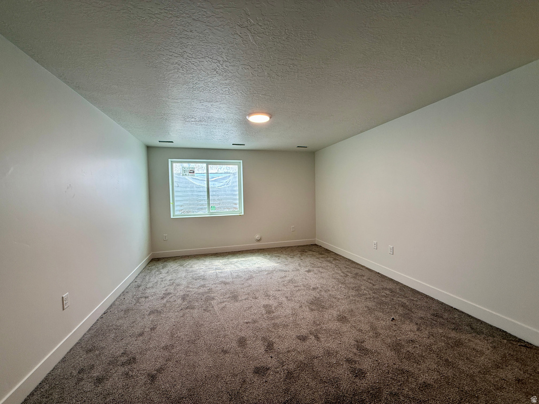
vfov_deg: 85.7
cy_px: 202
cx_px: 270
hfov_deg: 102.1
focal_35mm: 14
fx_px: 218
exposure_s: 1/120
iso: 80
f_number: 2.2
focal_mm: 2.22
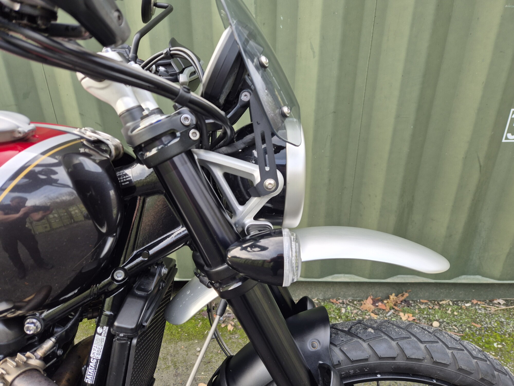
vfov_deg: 58.9
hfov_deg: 73.9
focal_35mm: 23
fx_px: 342
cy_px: 193
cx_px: 257
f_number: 1.8
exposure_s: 1/180
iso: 50
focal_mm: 5.4
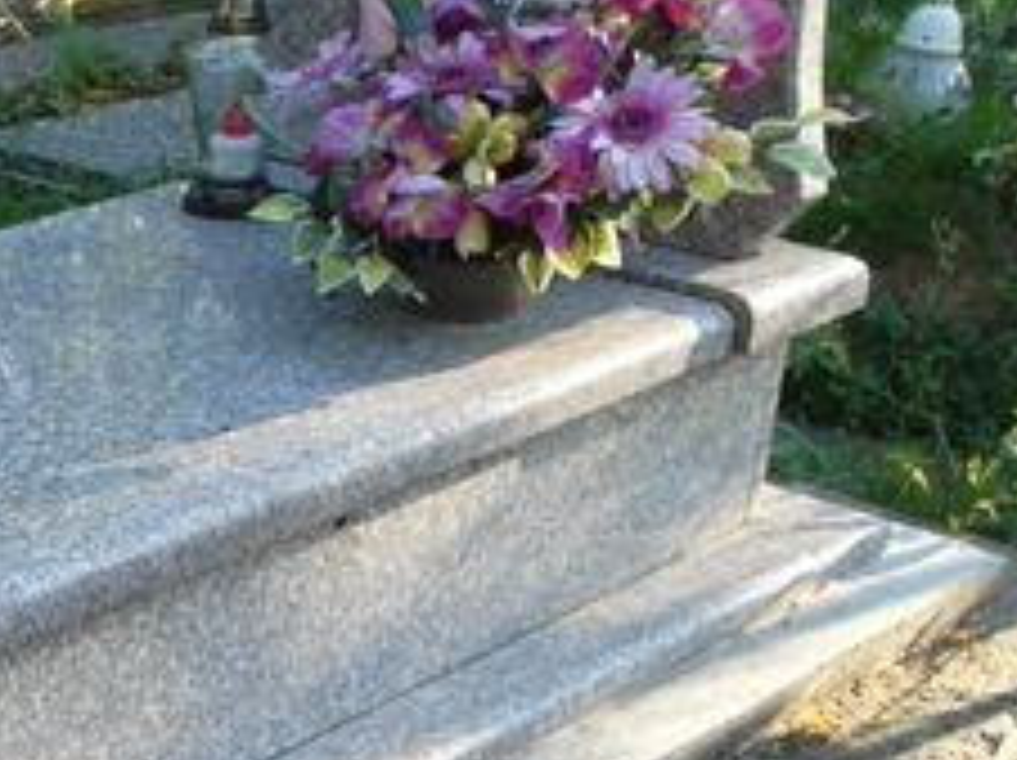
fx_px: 1996
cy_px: 643
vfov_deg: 21.2
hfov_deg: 25.1
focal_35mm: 68
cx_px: -266
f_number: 3.4
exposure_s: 1/60
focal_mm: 5.2
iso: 100
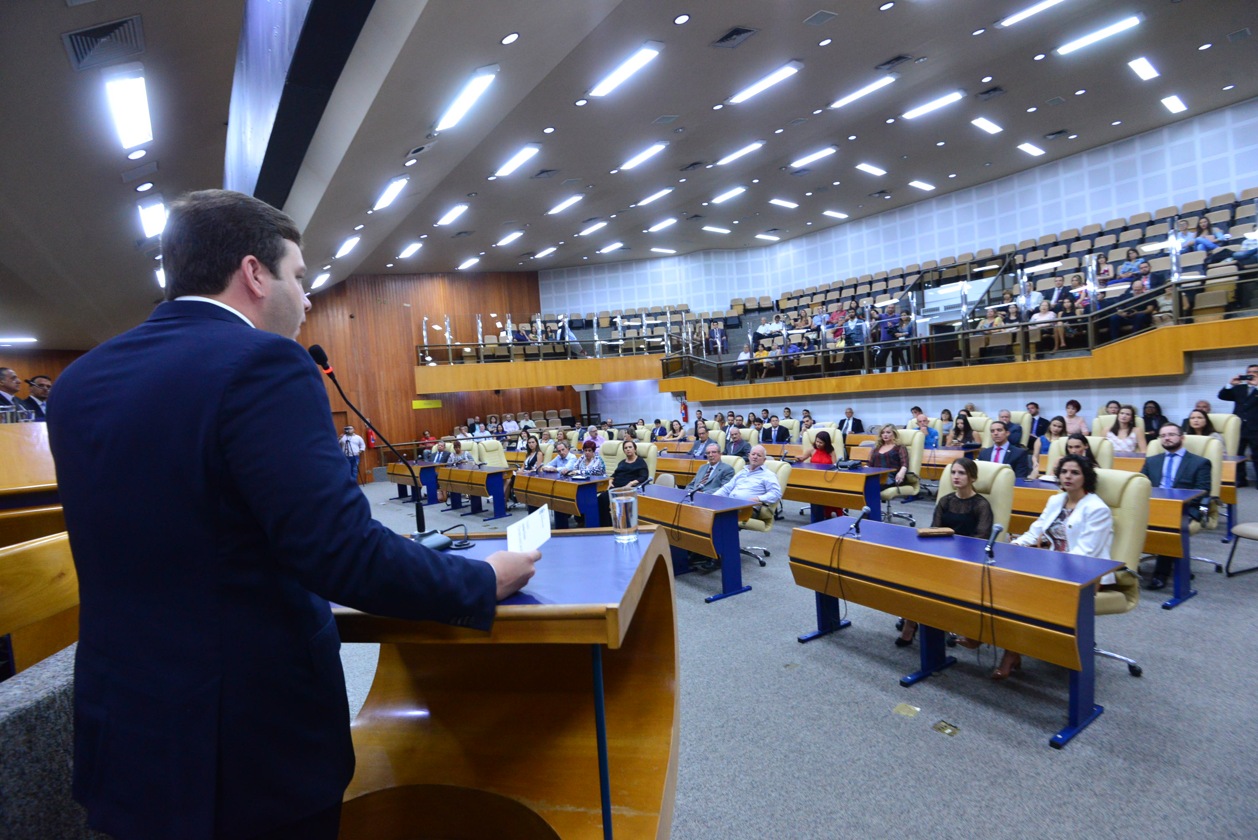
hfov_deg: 96.7
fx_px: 559
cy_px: 420
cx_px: 629
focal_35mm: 16
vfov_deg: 73.8
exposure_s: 1/60
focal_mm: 16
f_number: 5.6
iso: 2500
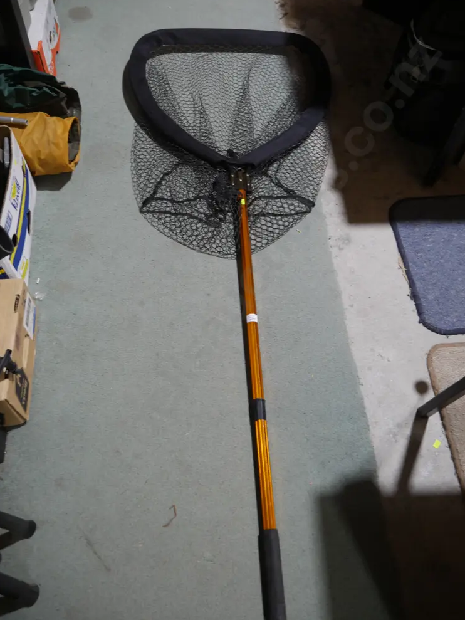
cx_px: 238
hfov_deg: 48.2
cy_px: 302
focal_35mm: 29
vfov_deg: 61.6
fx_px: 519
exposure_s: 1/60
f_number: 3.5
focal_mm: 14
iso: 400
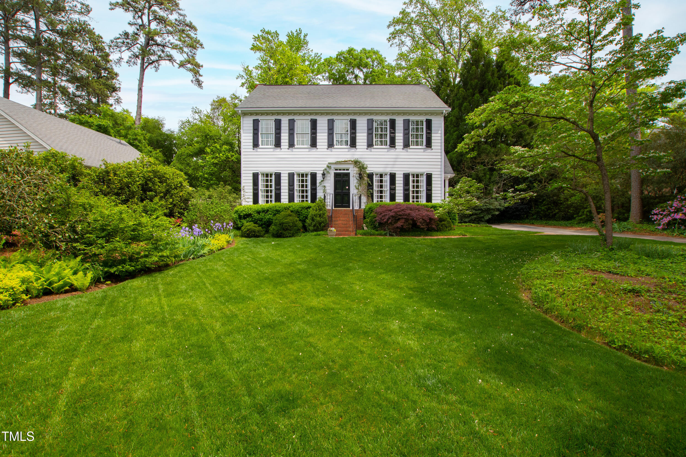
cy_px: 228
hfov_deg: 100.4
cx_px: 343
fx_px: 286
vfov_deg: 77.3
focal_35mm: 15
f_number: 8
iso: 400
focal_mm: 10
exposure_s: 1/320
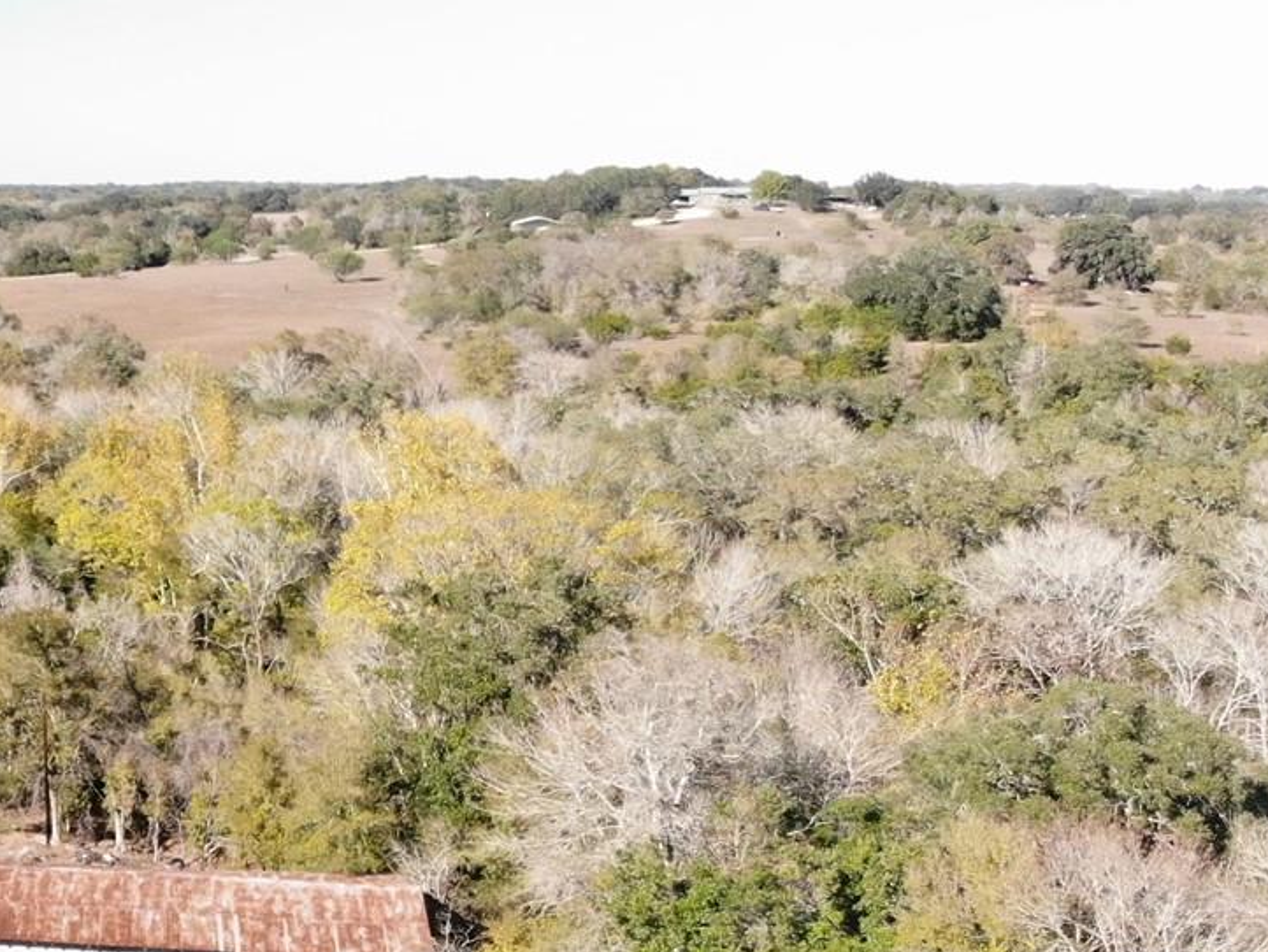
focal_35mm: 68
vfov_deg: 21.5
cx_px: -230
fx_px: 2492
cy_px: 687
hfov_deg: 25.7
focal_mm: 4.5
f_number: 2.8
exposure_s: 1/320
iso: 400
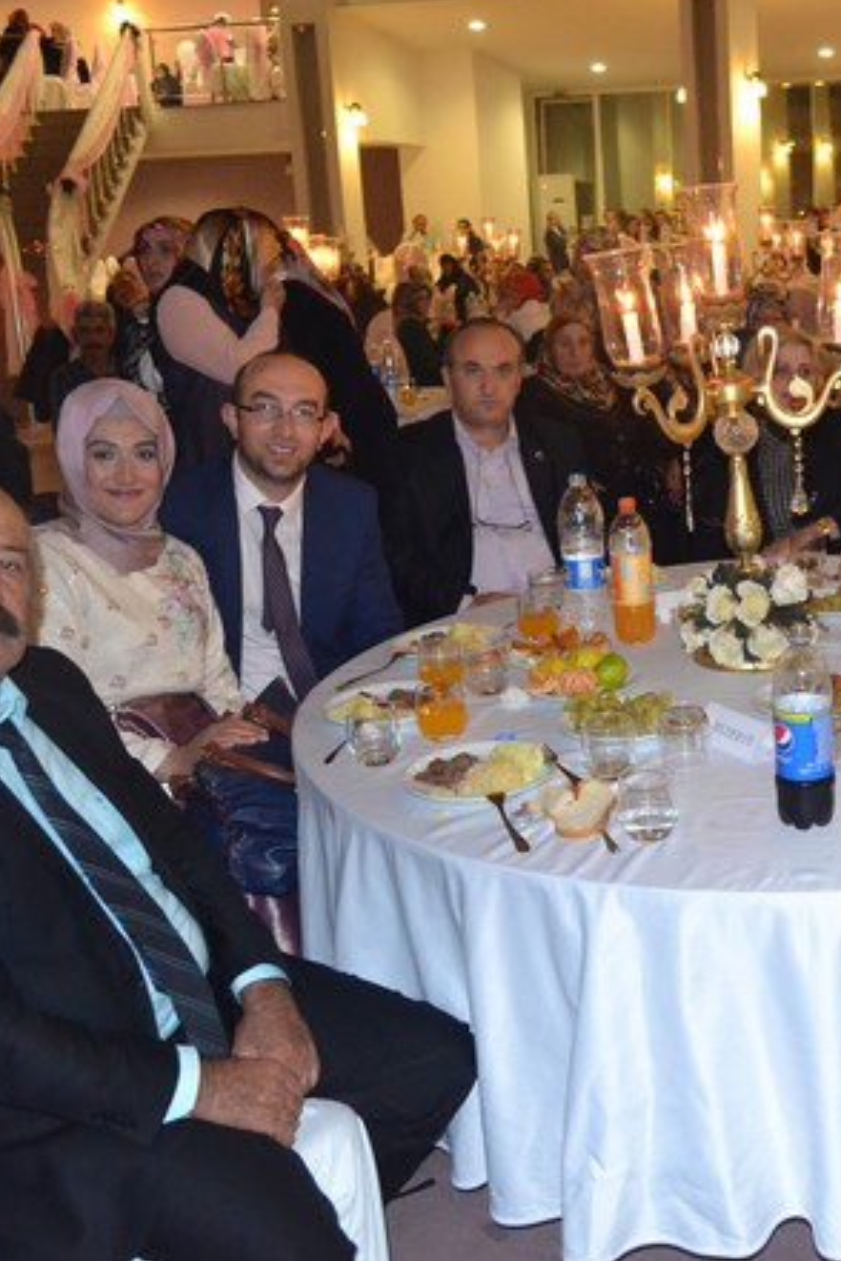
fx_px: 1437
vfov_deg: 47.4
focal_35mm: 41
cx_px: 790
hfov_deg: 30.8
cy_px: 628
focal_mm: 18
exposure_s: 1/60
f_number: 3.5
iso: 3200
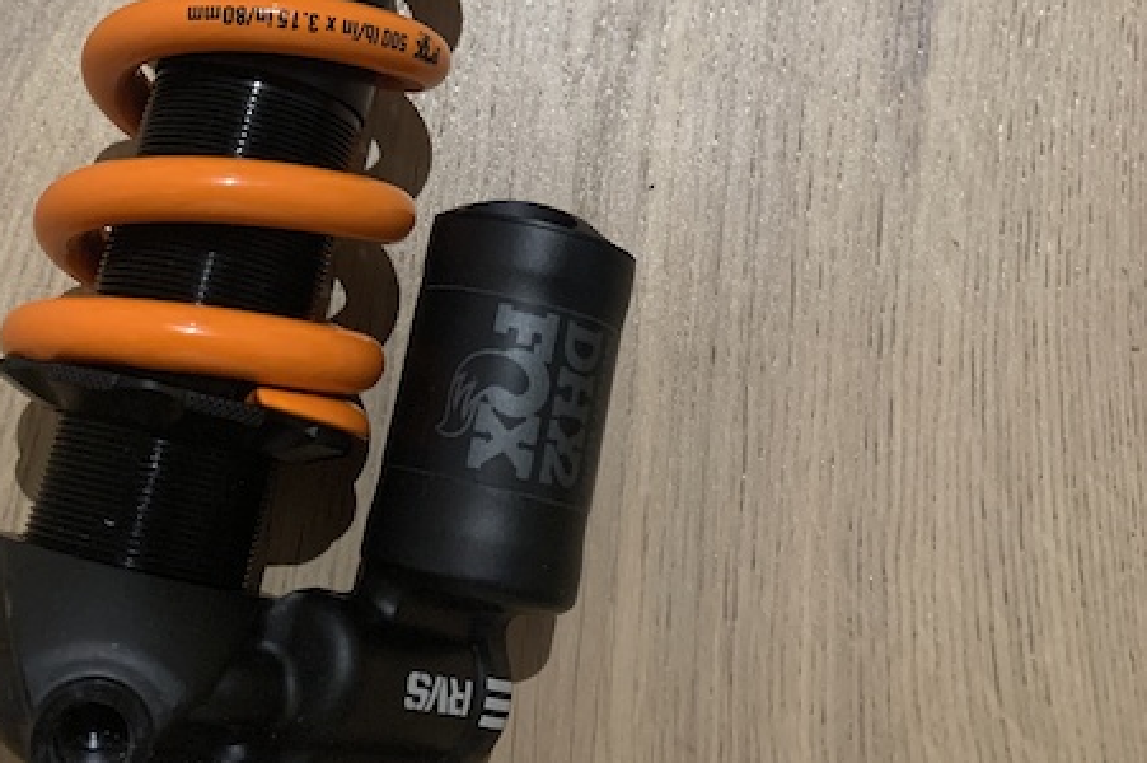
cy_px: 69
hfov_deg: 40.7
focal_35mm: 48
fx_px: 1528
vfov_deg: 27.0
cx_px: 404
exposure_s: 1/50
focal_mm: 4.25
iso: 320
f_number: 1.8
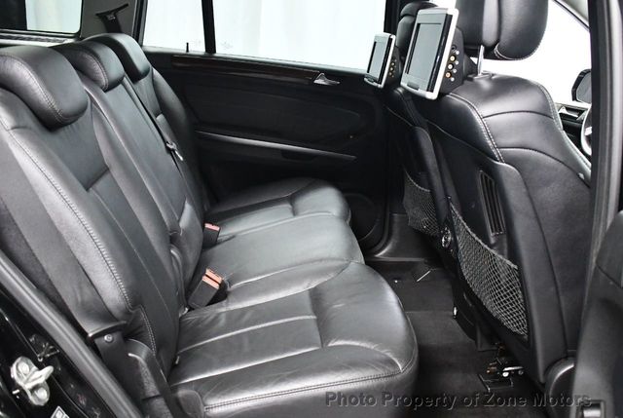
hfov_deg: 53.1
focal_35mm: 36
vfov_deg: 37.0
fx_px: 624
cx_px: 312
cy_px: 209
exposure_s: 1/60
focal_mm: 18
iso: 6400
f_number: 3.5
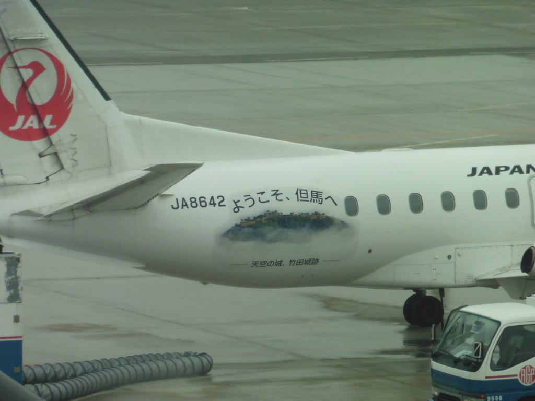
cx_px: 268
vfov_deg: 3.1
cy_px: 200
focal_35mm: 480
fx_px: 7419
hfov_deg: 4.1
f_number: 6.4
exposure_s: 1/320
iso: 400
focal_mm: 86
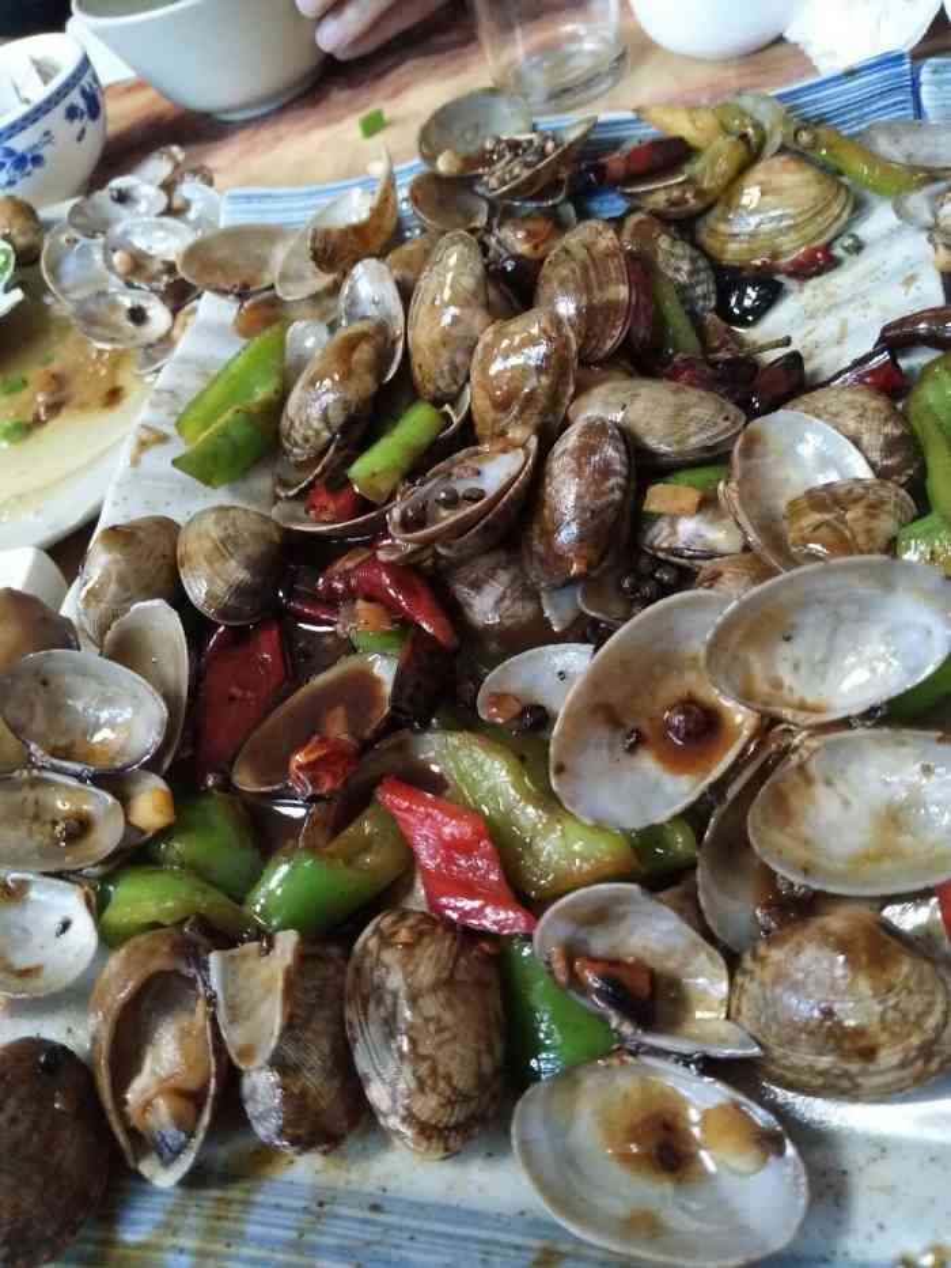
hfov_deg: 53.1
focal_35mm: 26
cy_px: 634
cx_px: 476
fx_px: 952
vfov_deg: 67.3
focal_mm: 3.88
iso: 640
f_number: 2
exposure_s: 1/20
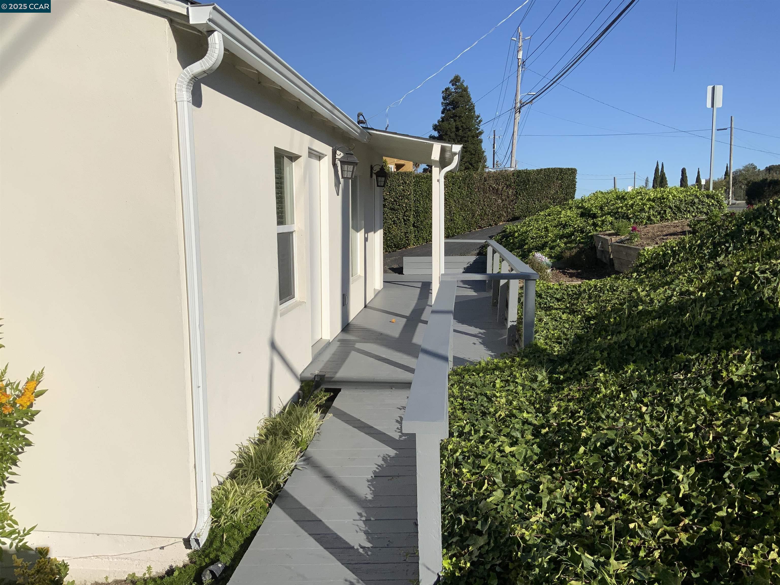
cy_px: 292
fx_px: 653
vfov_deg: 48.2
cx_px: 390
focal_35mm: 29
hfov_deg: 61.7
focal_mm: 3
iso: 20
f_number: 1.8
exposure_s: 1/4785
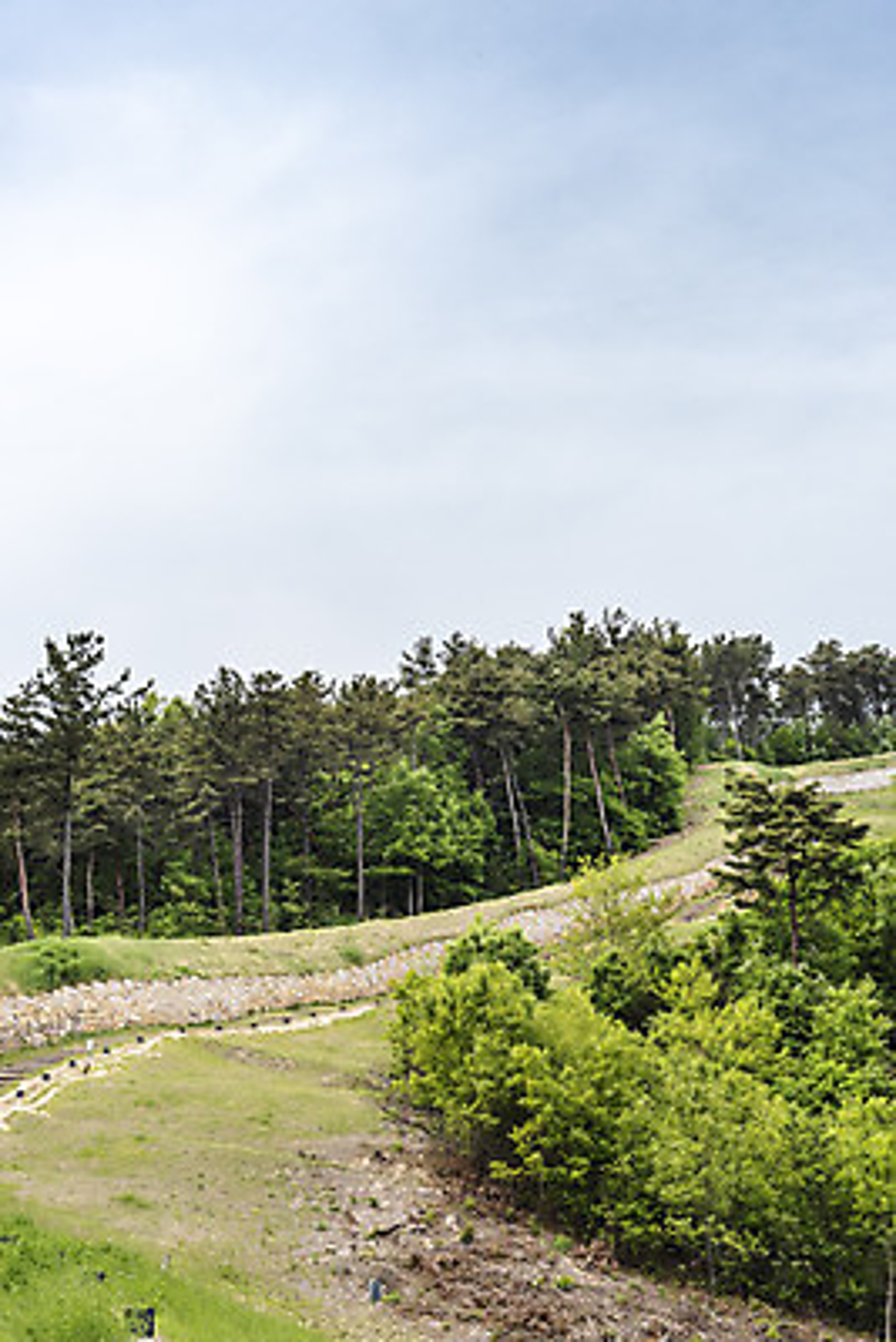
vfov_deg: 41.1
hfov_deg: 28.1
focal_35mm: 48
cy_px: 671
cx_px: 448
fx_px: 1790
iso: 100
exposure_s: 1/640
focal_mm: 48
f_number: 5
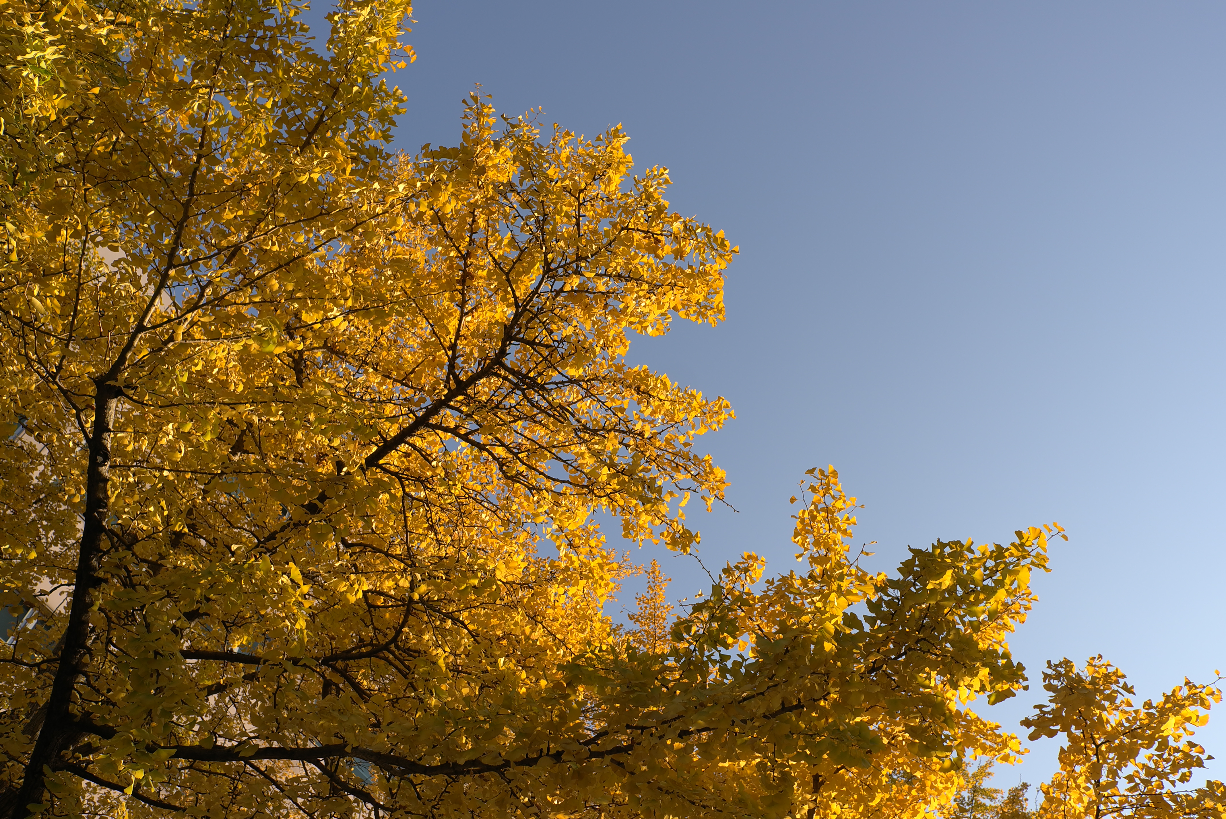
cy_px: 410
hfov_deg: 54.4
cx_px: 613
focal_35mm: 35
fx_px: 1193
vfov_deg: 37.9
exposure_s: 1/400
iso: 100
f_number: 5
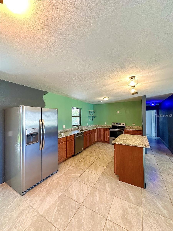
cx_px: 86
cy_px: 116
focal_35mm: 14
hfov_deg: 85.7
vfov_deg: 102.1
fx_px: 93
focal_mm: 2.22
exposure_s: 1/60
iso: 250
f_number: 2.2
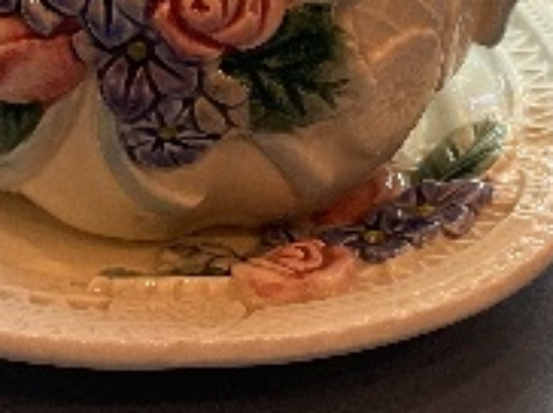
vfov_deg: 14.3
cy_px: 12
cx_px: 185
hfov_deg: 19.2
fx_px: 1627
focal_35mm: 102
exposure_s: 1/50
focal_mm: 3
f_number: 1.8
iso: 50
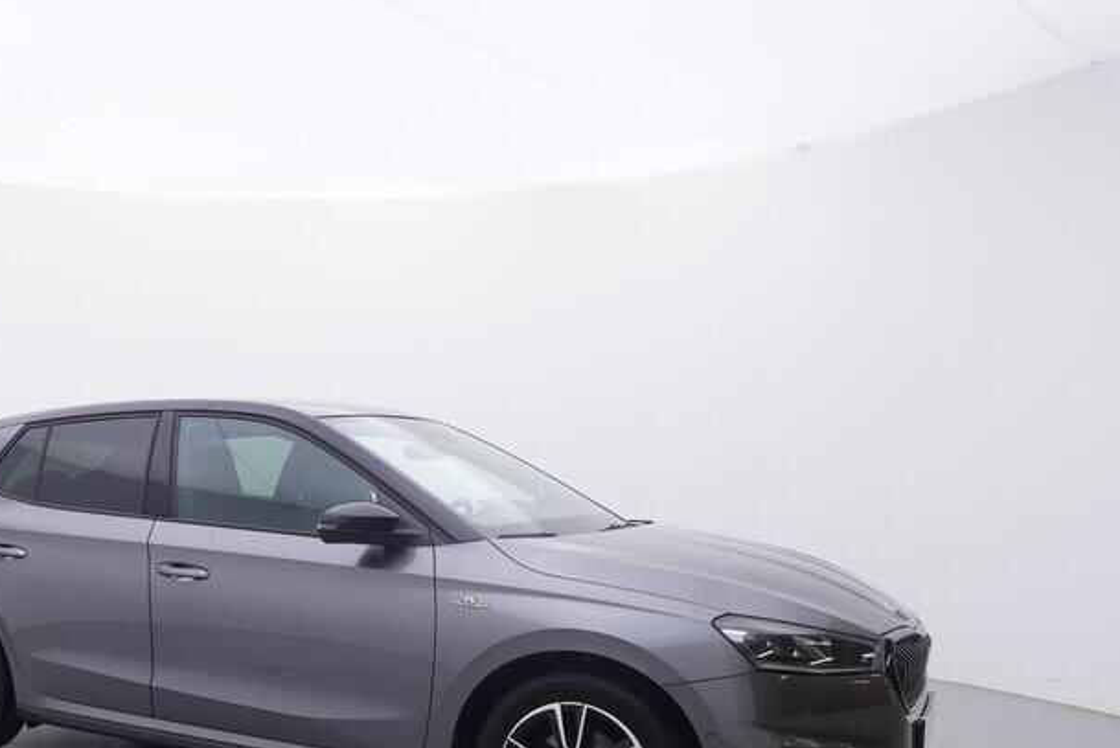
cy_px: 599
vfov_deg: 34.2
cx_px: 237
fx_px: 1178
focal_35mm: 38
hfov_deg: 48.2
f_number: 5
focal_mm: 15
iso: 200
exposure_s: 1/80
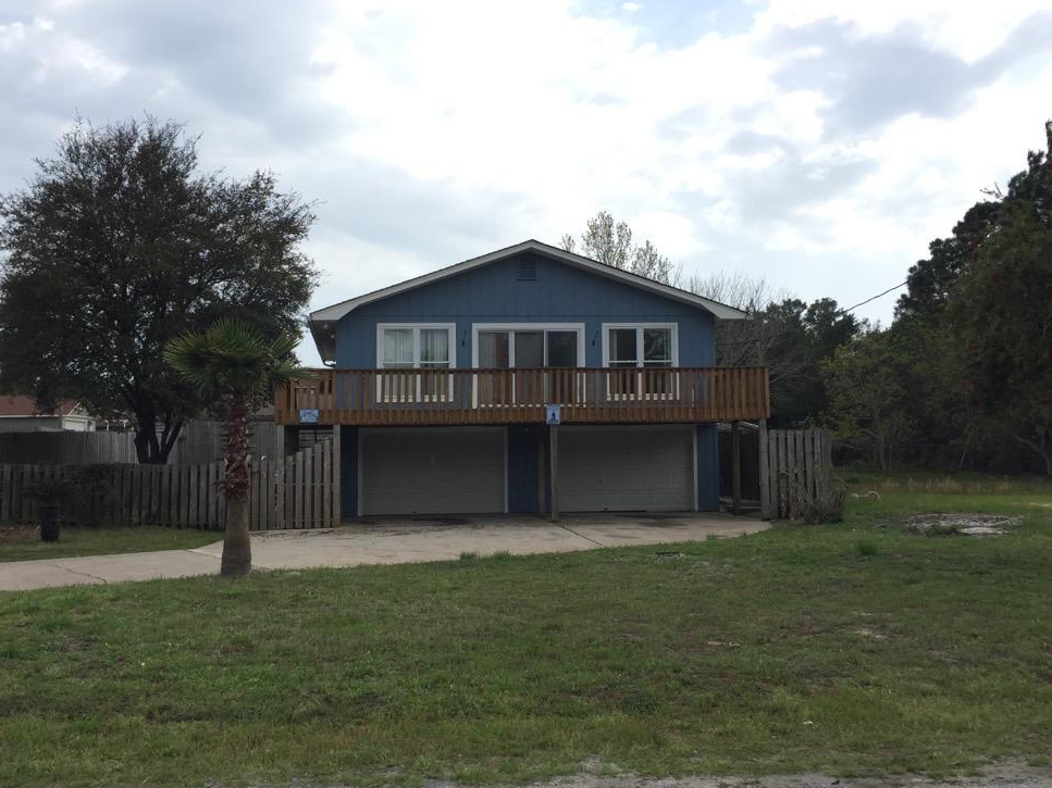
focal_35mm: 36
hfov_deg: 51.2
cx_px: 465
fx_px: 1094
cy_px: 393
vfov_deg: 39.6
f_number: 2.2
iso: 32
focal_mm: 4.15
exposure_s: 1/1276
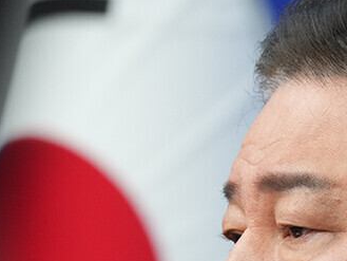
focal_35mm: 561
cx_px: 330
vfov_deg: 2.6
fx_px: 5626
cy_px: 319
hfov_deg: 3.5
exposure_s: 1/200
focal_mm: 200
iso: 3200
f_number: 7.1
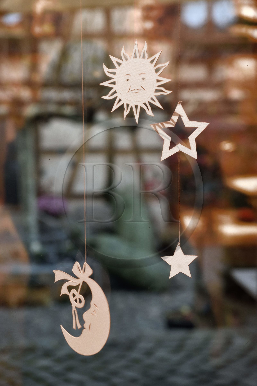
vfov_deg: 28.8
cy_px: 193
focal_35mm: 70
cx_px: 128
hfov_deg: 19.5
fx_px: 750
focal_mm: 70
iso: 1600
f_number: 6.3
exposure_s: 1/20
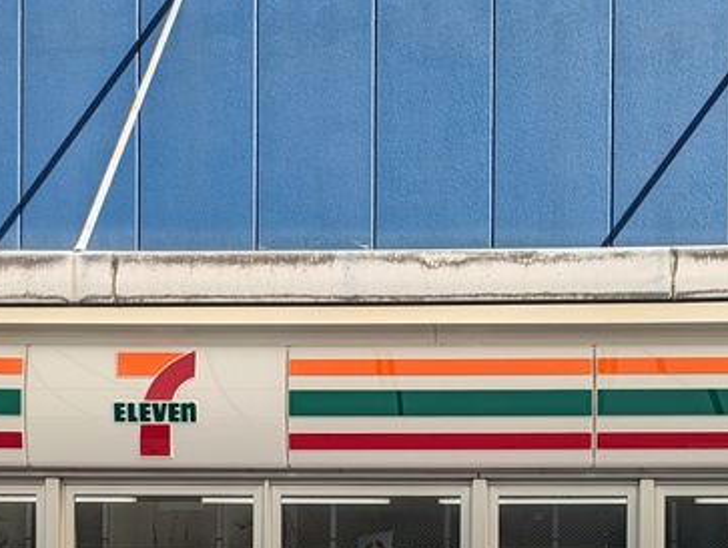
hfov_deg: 29.2
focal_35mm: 66
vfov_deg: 20.5
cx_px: 482
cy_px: 701
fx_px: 1389
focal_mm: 5.43
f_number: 1.89
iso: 37
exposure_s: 1/1481
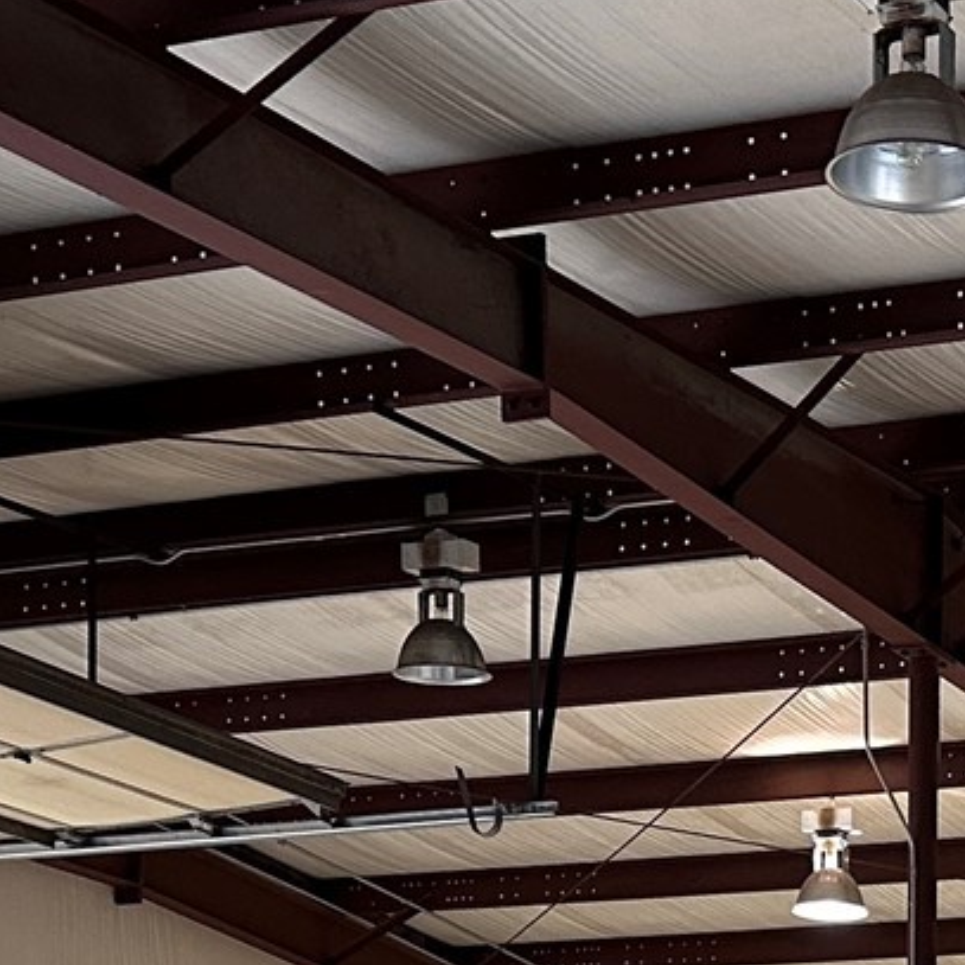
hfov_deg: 16.8
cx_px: 1093
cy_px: 1484
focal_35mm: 100
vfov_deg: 15.9
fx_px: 3154
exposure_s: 1/120
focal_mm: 6.86
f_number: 1.78
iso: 160
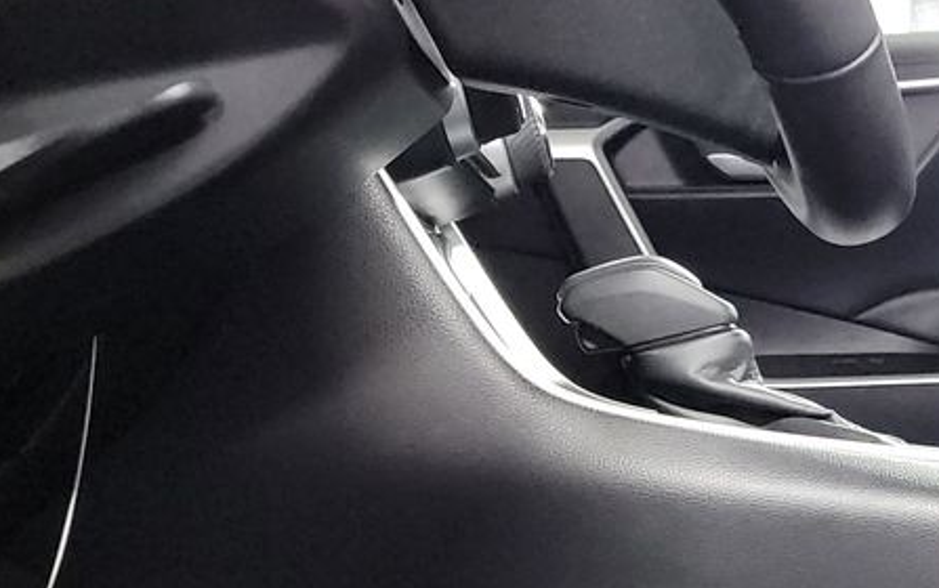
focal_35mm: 91
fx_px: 2330
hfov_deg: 20.1
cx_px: 1338
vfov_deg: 14.4
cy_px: 370
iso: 2046
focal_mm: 6.7
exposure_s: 1/59
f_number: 1.8
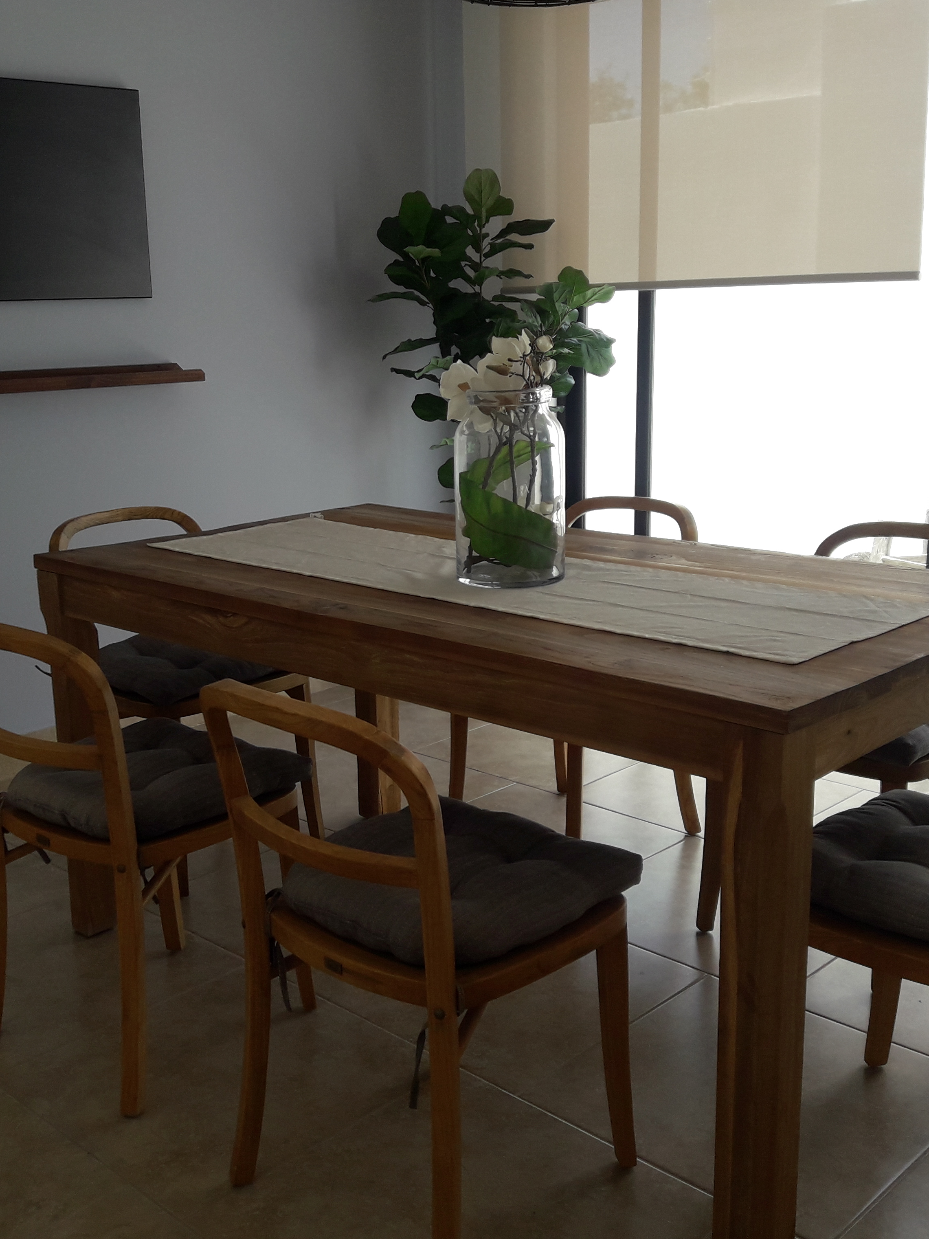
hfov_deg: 37.7
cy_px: 613
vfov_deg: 49.0
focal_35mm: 38
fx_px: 1360
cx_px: 448
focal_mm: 3.7
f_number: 1.9
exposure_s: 1/395
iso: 40
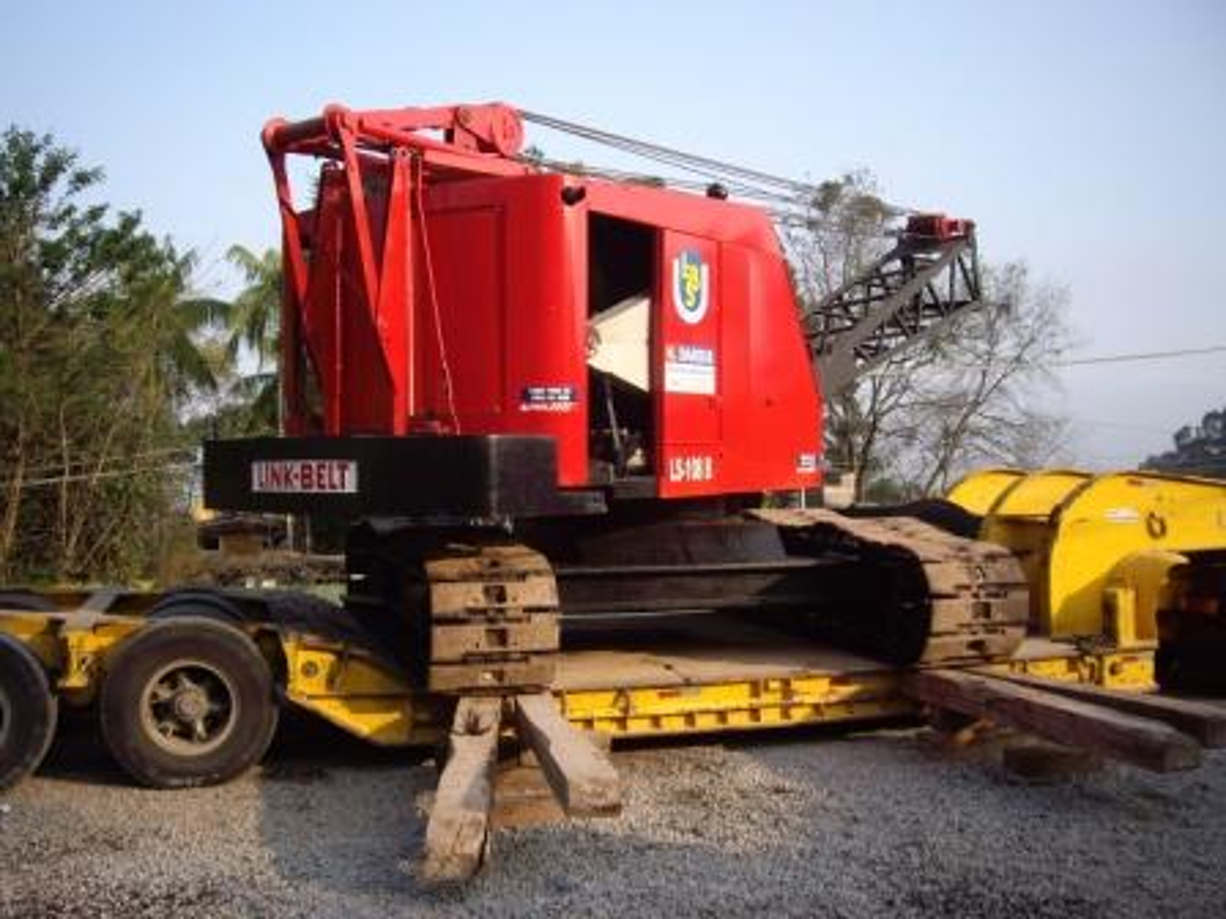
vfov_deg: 37.7
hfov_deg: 49.0
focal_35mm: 38
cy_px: 460
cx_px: 613
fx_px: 1346
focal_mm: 6.2
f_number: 4.3
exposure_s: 1/200
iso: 64
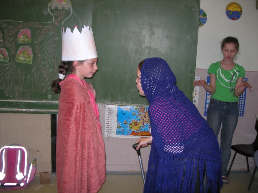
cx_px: 129
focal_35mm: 38
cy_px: 96
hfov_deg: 49.0
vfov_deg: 37.7
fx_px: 283
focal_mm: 7.8
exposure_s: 1/60.1
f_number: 2.8
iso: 64
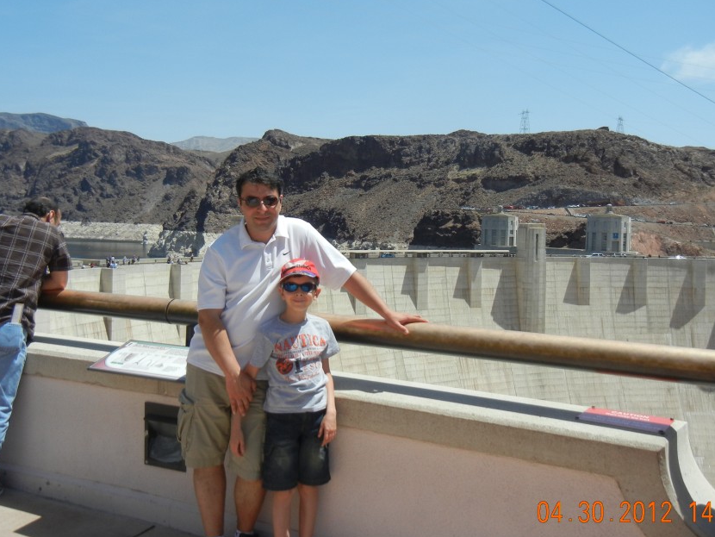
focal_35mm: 37
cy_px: 250
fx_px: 764
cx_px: 367
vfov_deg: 38.7
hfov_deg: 50.1
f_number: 7
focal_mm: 5.4
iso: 160
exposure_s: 1/485
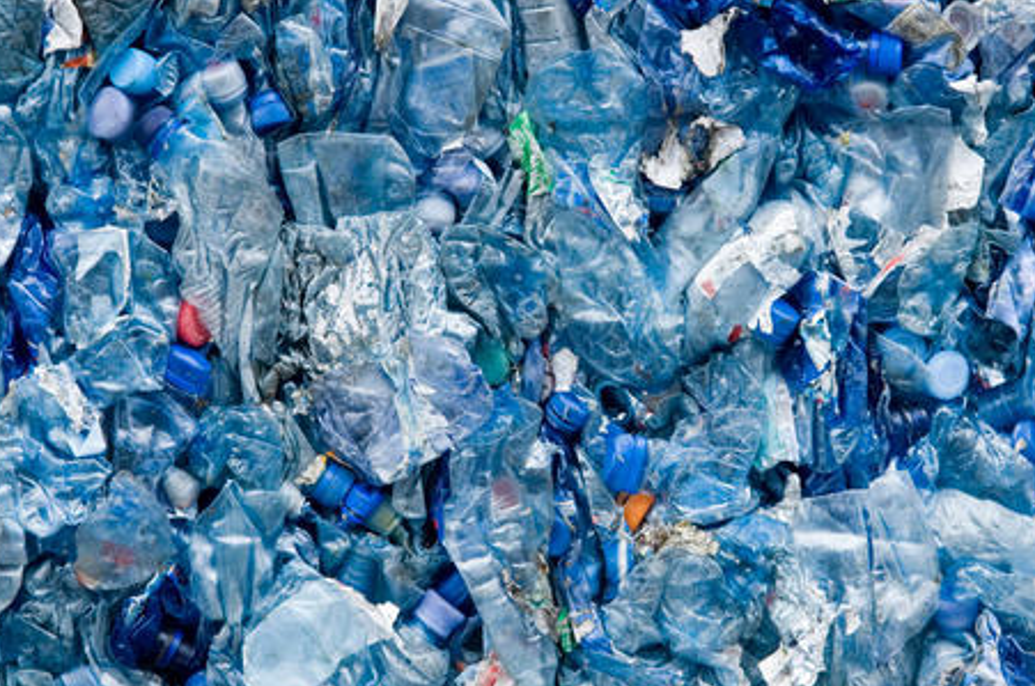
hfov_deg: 13.8
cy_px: 260
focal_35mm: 149
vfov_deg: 9.2
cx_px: 574
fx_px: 4276
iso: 200
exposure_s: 1/25
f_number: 5
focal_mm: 70
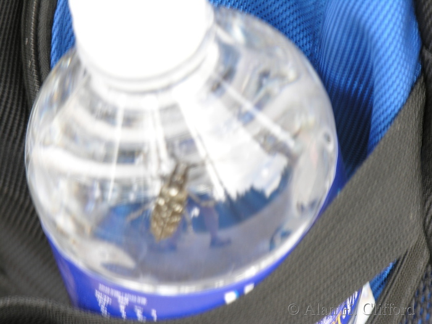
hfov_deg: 7.4
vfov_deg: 5.6
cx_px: 216
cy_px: 162
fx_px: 3332
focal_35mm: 267
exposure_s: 1/34
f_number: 4.6
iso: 50
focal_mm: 68
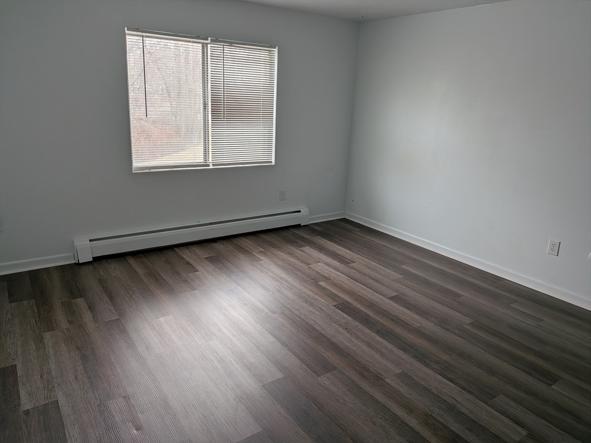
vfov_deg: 56.8
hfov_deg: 71.6
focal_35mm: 24
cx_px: 296
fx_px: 410
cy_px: 222
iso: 35
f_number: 1.7
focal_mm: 4.53
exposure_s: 1/82.5
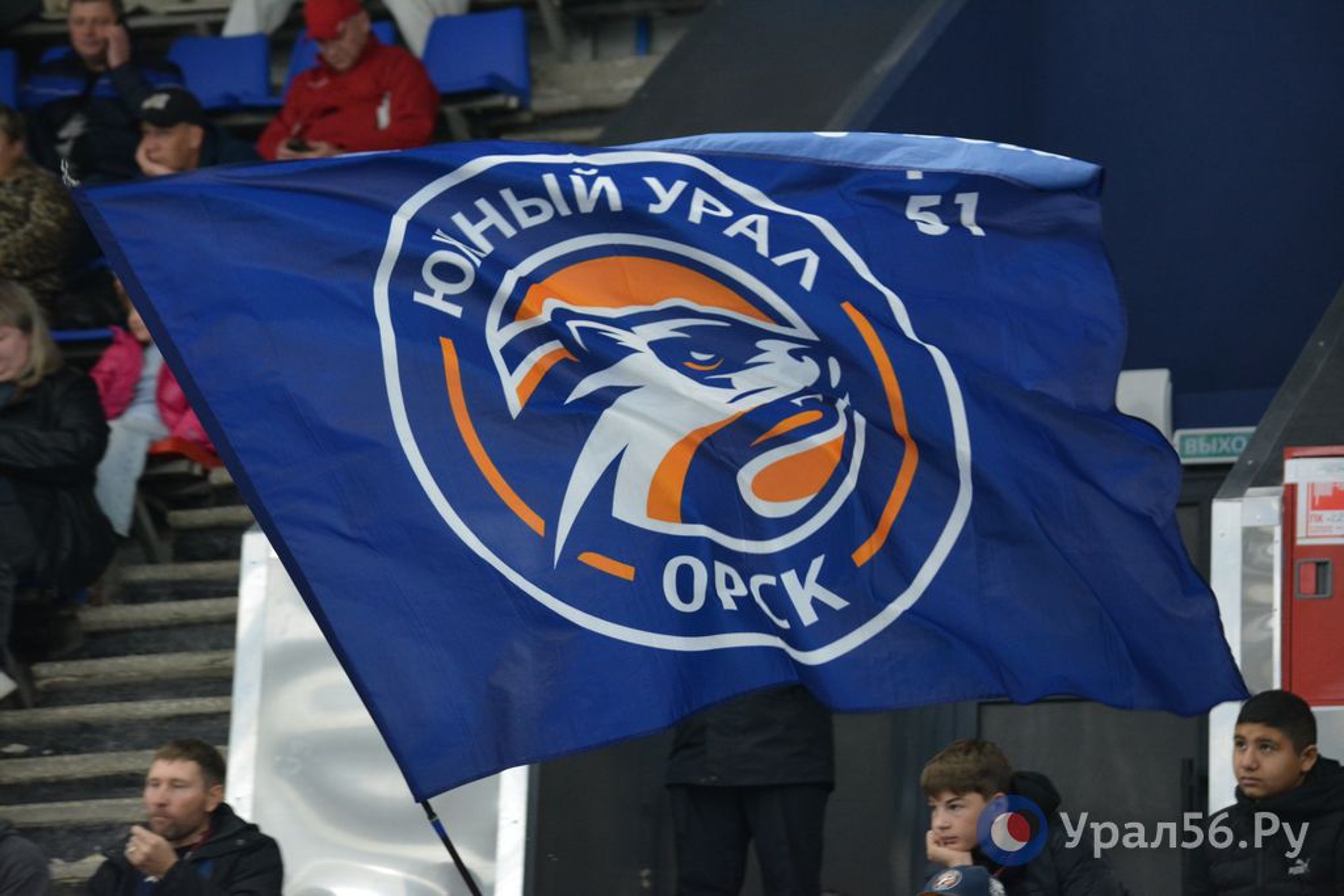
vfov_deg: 7.9
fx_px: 6496
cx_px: 672
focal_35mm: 174
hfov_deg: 11.8
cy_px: 448
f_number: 4.8
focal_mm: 116
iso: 1600
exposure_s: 1/400
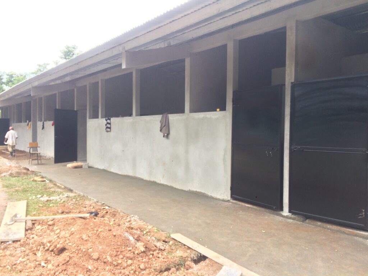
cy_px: 138
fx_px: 308
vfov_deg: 48.2
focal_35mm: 29
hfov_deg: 61.7
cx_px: 184
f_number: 2.2
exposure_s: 1/40
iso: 40
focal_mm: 4.15
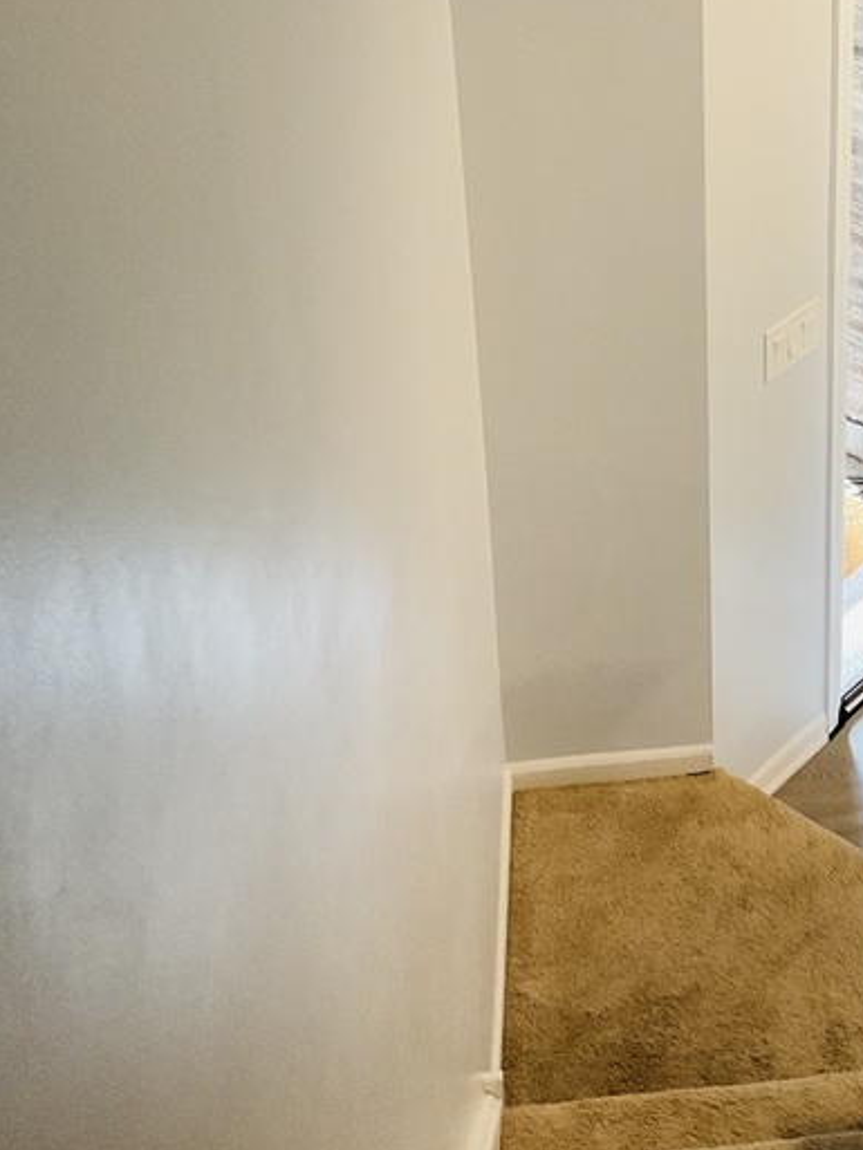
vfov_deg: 30.5
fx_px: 2027
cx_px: 906
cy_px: 157
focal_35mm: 61
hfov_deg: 22.9
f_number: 1.8
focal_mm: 3
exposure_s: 1/60
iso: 160
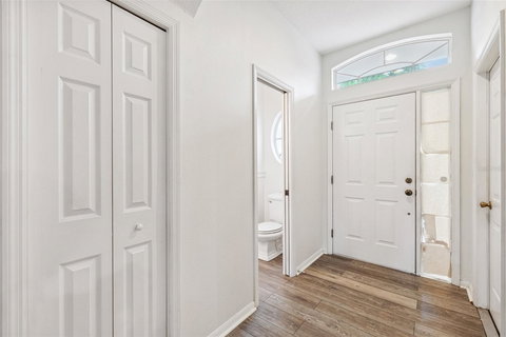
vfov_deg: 77.3
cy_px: 168
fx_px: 211
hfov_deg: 100.4
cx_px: 253
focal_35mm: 15
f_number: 8
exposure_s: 1/10
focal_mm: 15
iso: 400
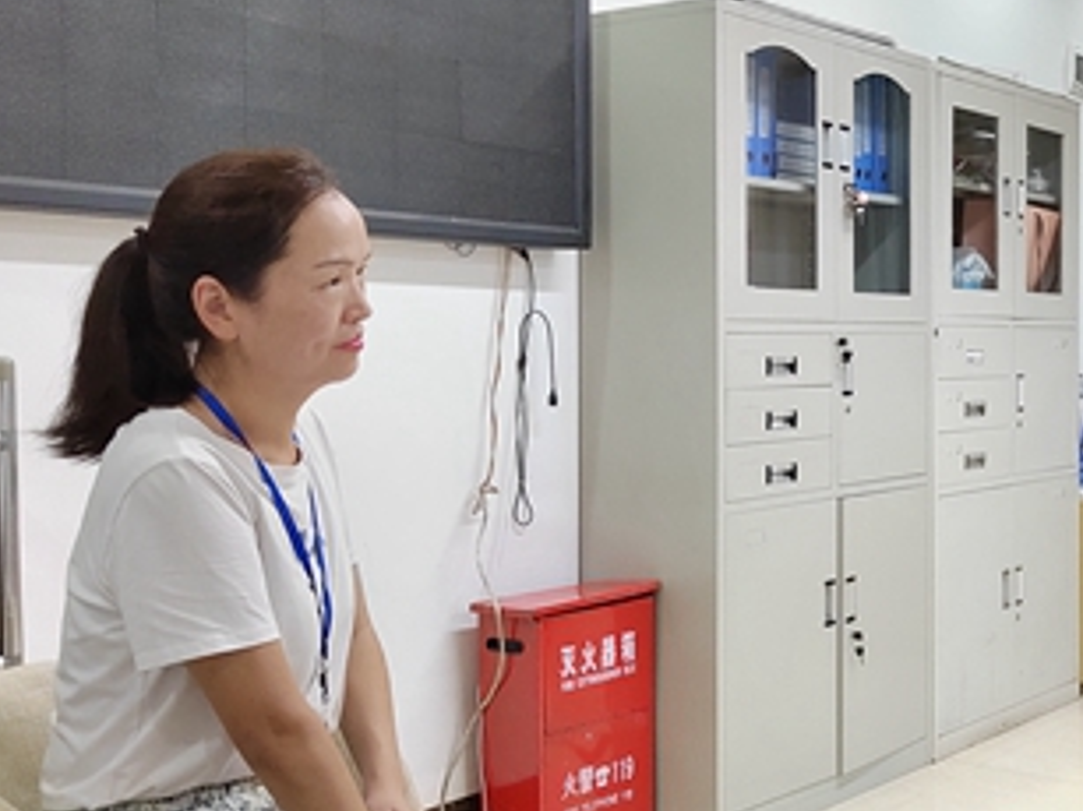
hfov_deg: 37.7
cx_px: 924
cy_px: 381
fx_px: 1501
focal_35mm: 48
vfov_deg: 30.2
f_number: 1.9
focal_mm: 5.52
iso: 1138
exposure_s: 1/50
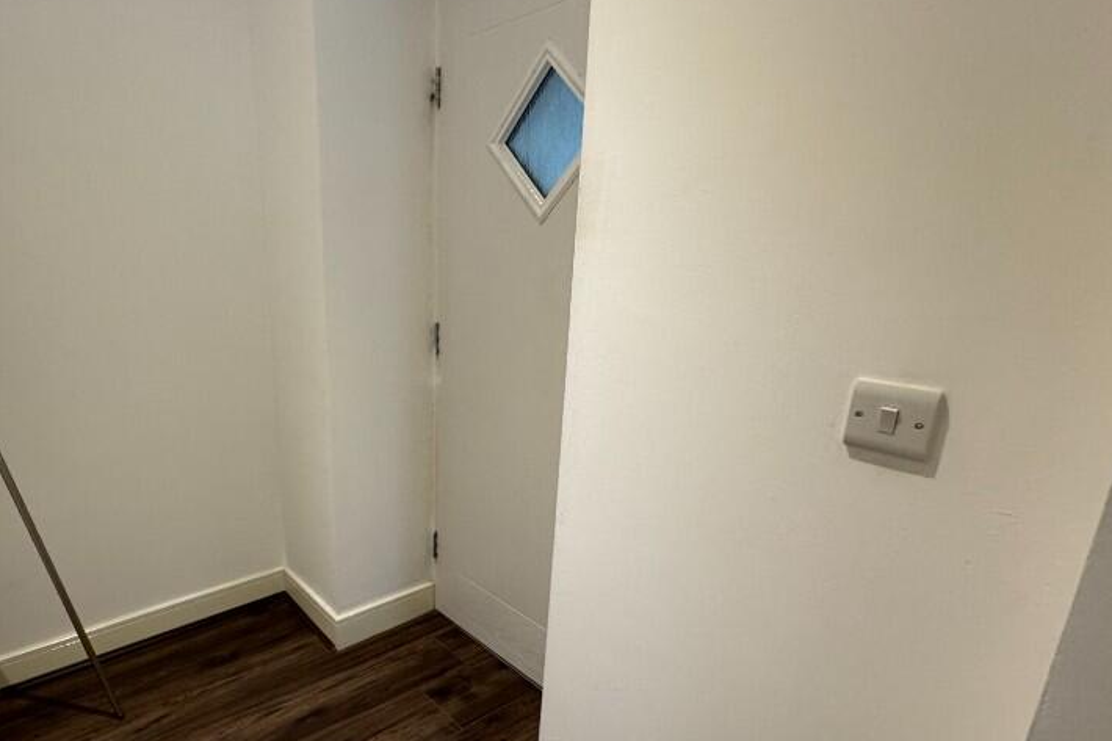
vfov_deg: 59.2
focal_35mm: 21
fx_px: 648
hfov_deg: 79.3
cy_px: 428
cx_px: 398
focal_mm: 2.22
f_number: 2.2
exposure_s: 1/50
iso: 250
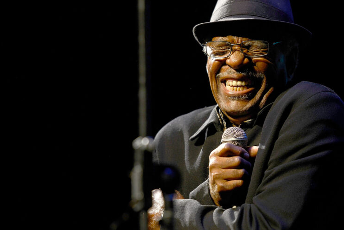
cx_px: 211
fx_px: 2313
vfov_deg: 5.7
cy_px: 123
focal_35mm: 242
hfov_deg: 8.5
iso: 800
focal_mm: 175
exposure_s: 1/160
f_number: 2.8
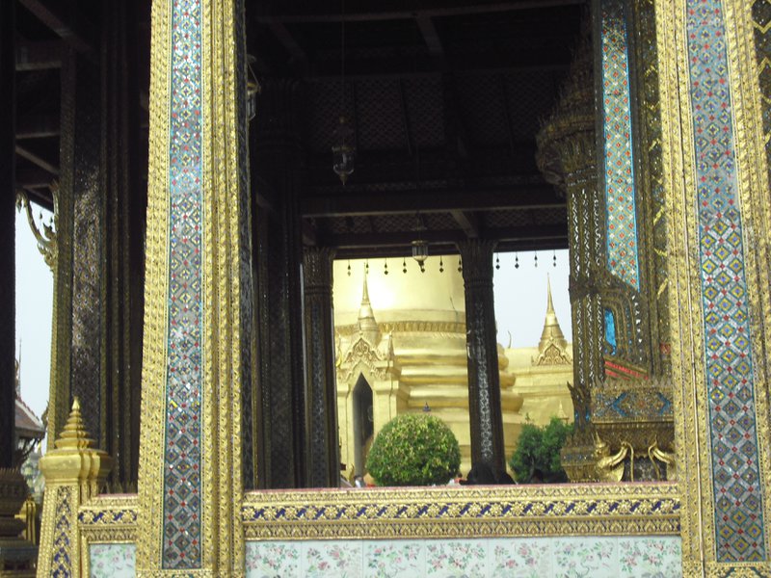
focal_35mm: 65
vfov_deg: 22.6
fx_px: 1448
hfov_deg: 29.8
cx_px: 386
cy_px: 289
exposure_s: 1/80
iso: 100
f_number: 10.4
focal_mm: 10.7
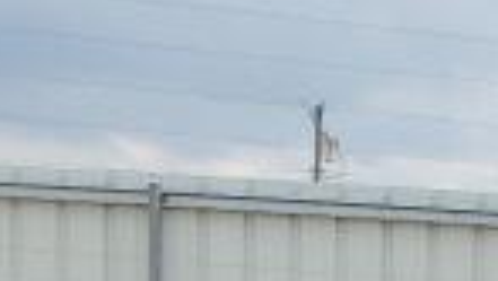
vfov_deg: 6.9
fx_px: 2035
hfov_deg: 13.2
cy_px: 904
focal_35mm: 154
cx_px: 732
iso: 50
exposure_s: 1/2500
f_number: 1.5
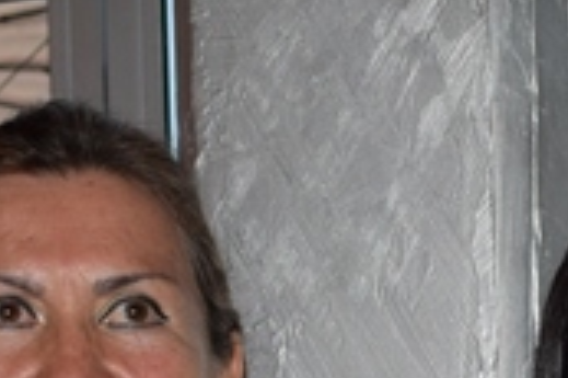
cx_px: 542
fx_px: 2806
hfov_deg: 11.5
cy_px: 777
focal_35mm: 178
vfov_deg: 7.4
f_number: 3.8
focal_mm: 20
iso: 400
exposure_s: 1/125
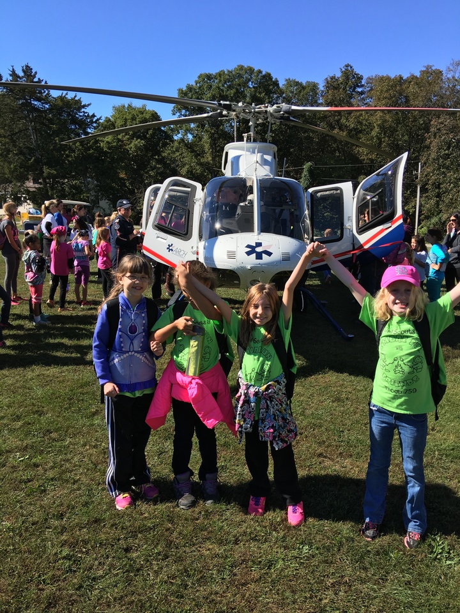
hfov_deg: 48.2
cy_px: 306
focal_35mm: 29
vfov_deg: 61.7
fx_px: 514
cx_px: 230
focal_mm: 4.15
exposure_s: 1/1054
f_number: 2.2
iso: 25
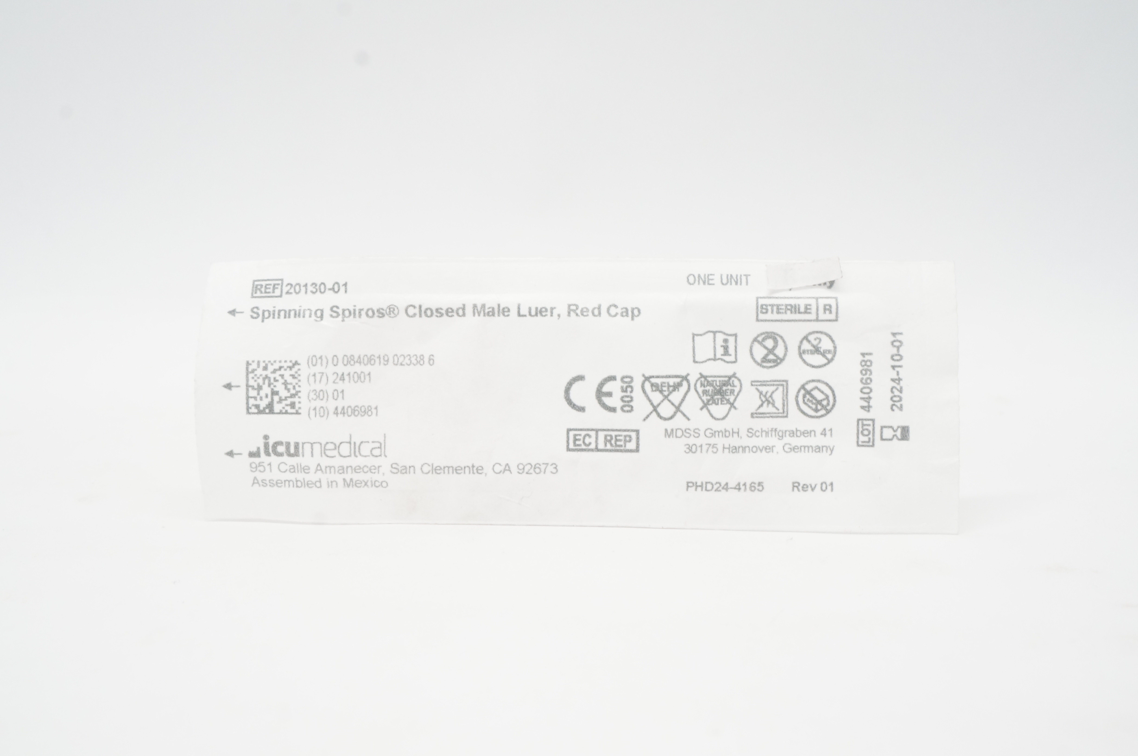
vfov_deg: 29.8
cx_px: 569
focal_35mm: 45
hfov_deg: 43.6
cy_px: 378
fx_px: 1421
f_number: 11
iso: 800
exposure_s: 1/20
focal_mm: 30
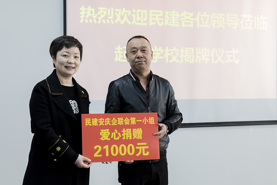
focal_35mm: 49
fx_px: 377
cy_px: 92
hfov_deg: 40.4
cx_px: 138
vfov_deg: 27.5
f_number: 4
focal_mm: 49
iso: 1000
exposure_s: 1/100
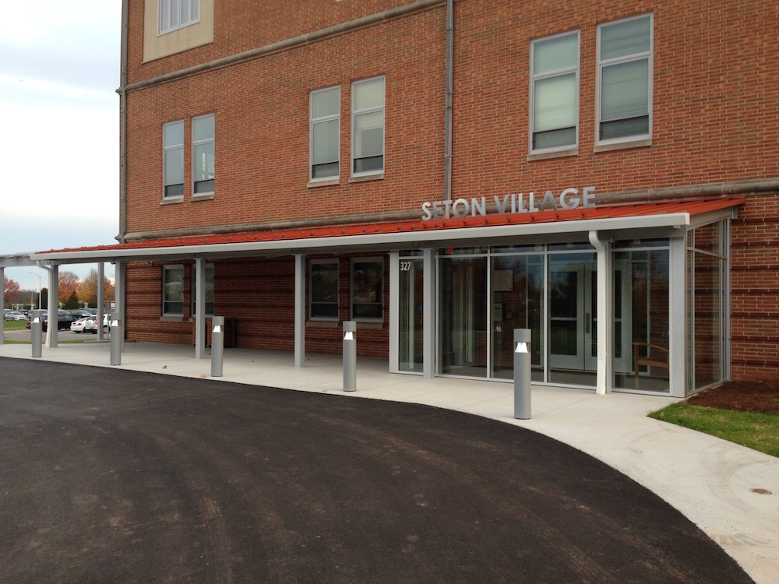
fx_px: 743
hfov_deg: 55.4
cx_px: 390
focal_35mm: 33
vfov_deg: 42.9
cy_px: 292
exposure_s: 1/120
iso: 64
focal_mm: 4.12
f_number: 2.4
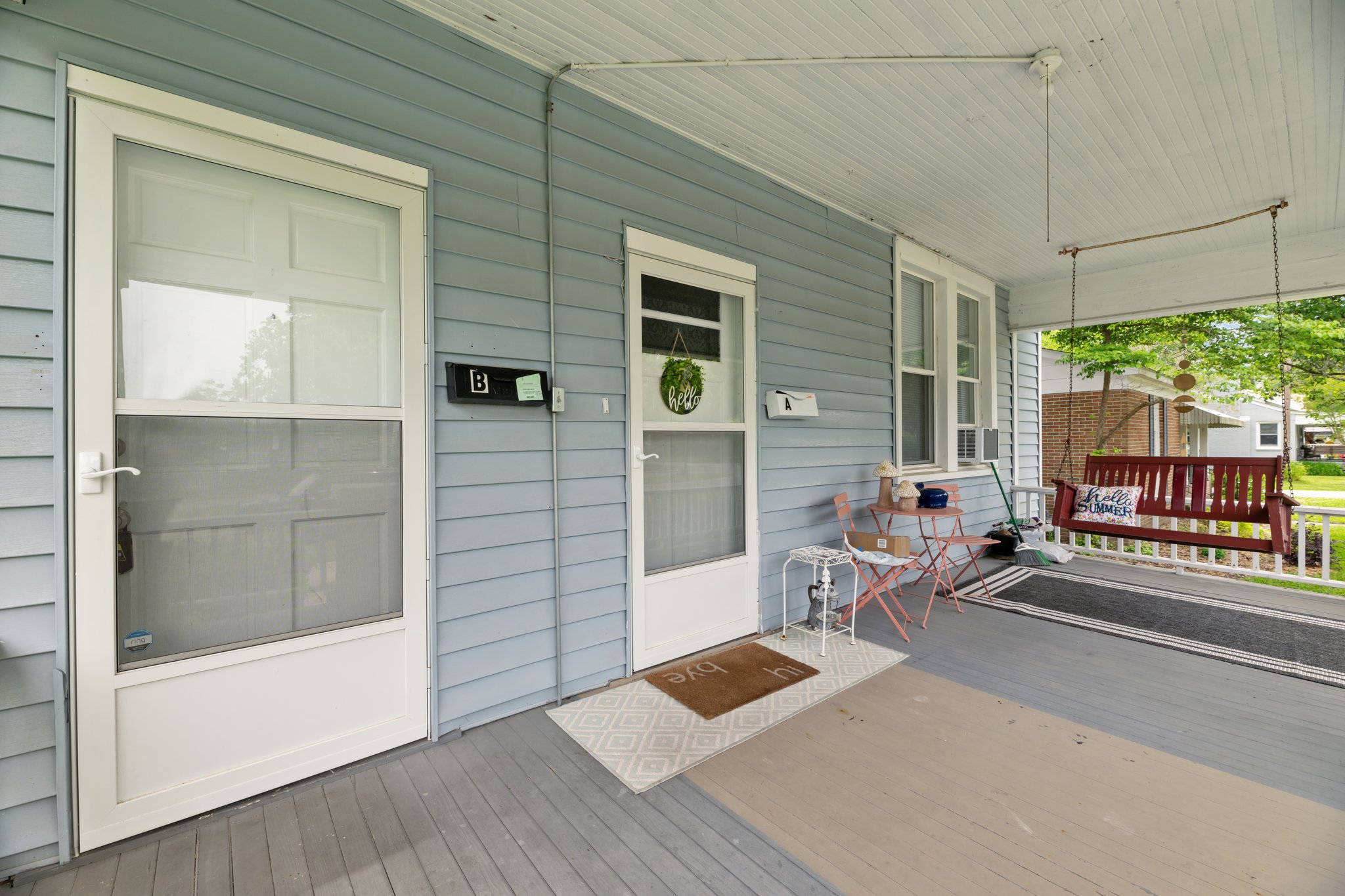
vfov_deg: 81.2
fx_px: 523
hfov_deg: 104.3
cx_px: 672
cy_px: 448
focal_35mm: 14
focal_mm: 14
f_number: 9
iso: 400
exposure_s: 1/125
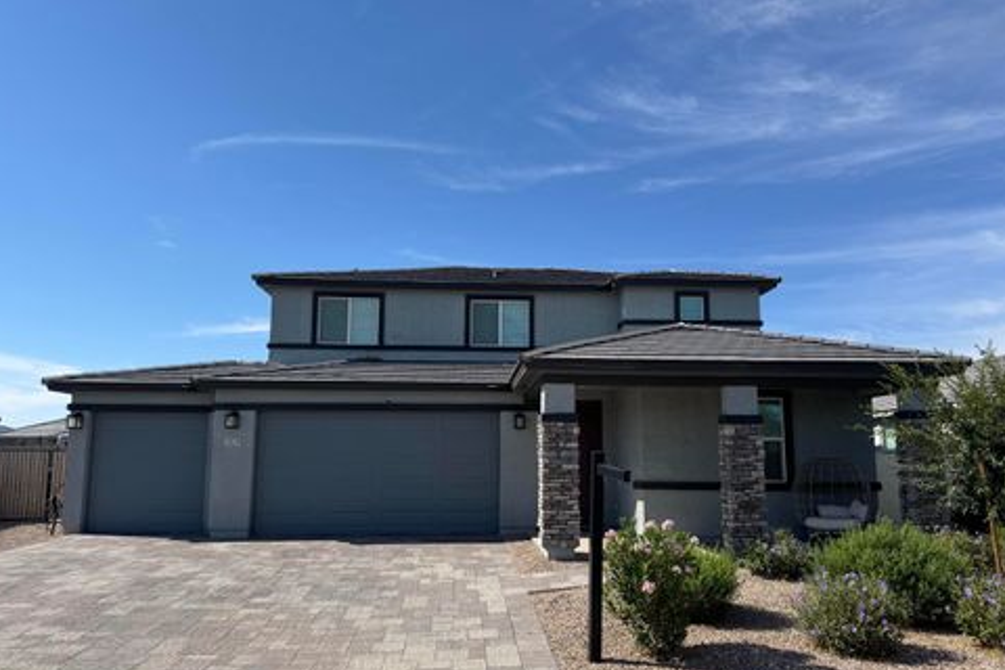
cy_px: 355
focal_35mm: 26
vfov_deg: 49.5
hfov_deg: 69.4
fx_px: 726
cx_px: 505
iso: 80
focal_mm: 6.76
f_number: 1.78
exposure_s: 1/4950
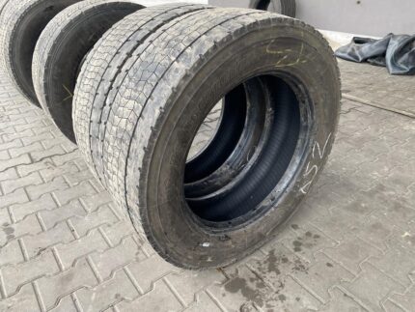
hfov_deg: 67.3
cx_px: 208
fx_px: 312
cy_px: 156
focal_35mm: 26
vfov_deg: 53.1
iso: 64
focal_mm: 4.25
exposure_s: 1/121
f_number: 1.8
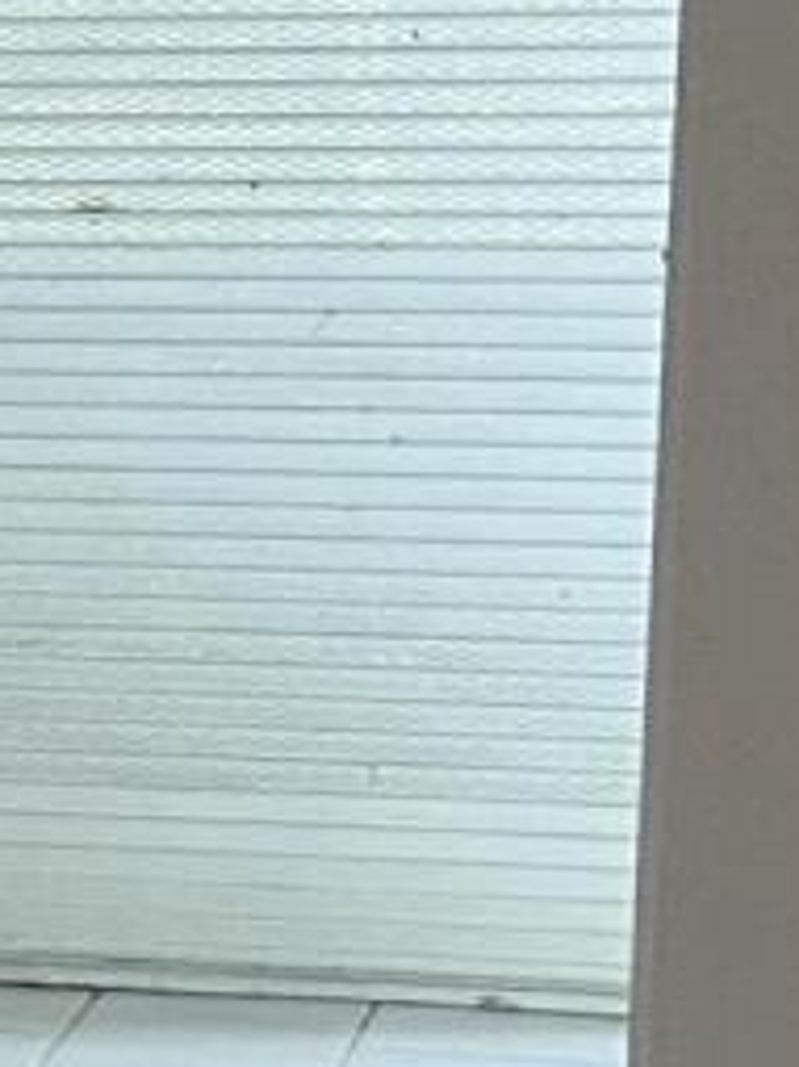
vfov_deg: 9.7
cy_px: 933
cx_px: -2234
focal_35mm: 204
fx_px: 6284
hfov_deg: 6.2
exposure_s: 1/60
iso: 100
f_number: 1.5
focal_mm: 5.7
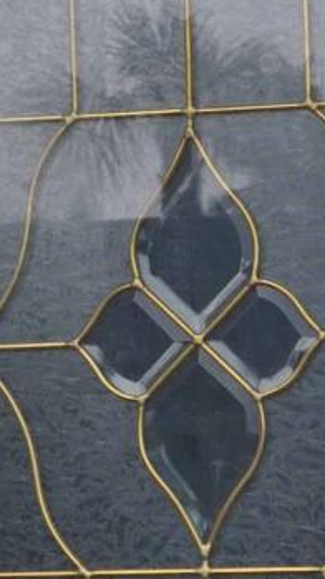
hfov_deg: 4.2
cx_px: -345
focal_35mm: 288
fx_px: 4418
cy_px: 123
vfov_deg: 7.5
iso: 200
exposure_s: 1/400
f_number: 6.3
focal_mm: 32
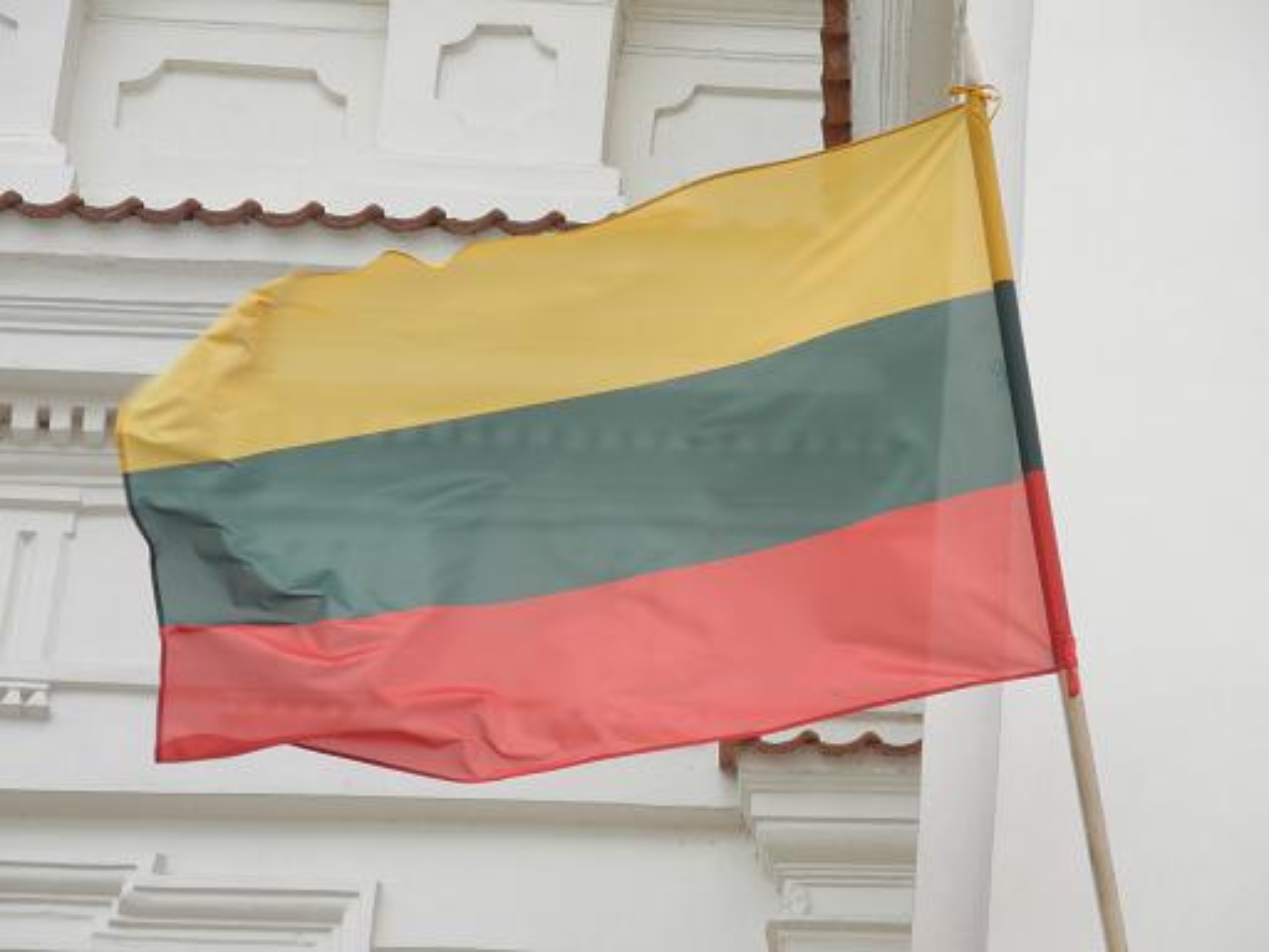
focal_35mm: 173
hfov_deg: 11.4
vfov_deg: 8.6
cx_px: 634
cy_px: 476
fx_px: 6342
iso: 100
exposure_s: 1/100
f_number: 5.6
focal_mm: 37
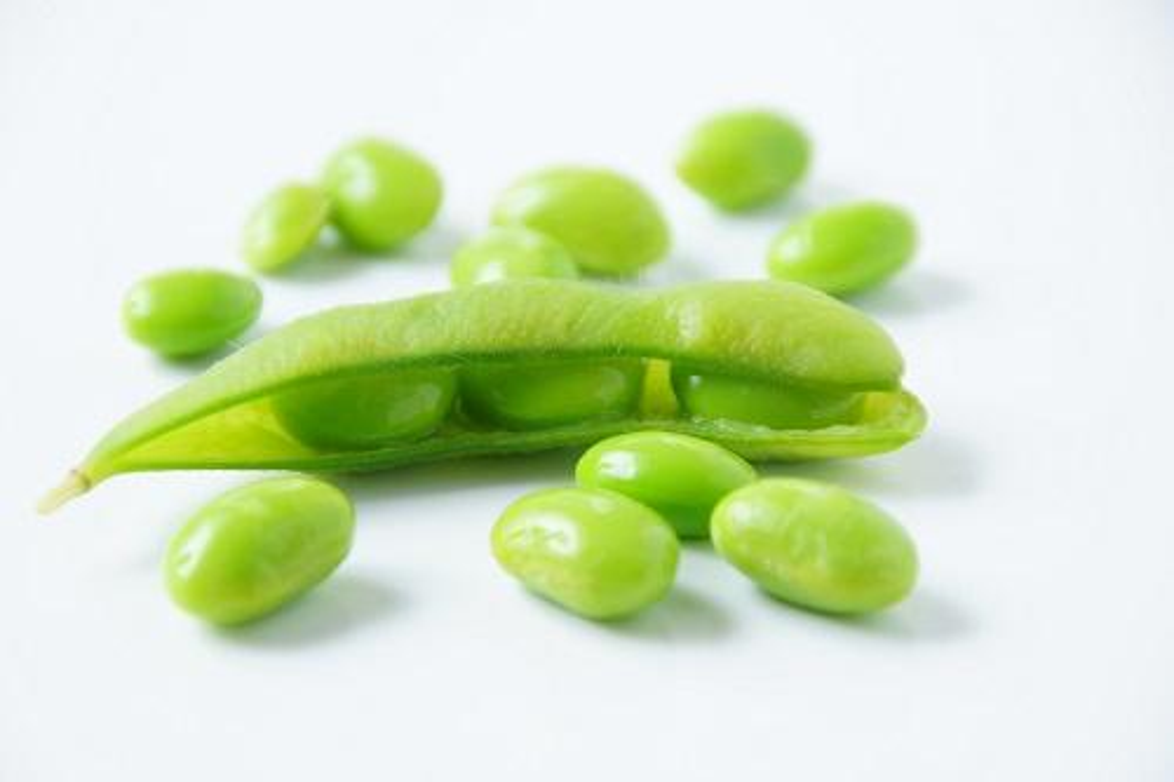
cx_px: 587
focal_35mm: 375
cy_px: 391
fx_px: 12224
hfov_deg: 5.5
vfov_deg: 3.7
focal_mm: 250
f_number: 6.3
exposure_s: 1/125
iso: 200
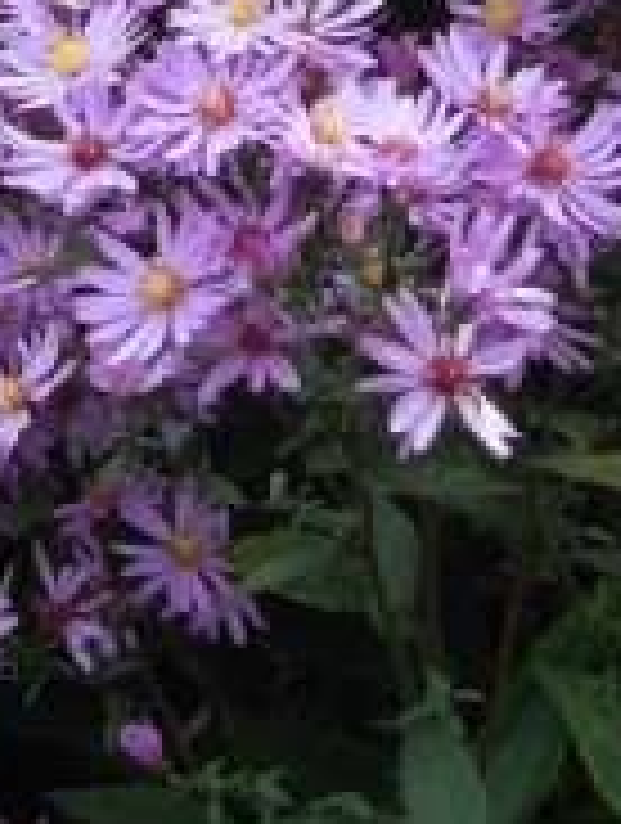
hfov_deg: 5.5
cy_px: -648
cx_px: -270
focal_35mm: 268
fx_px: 6388
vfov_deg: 7.2
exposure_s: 1/125
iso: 100
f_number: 4
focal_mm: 8.7
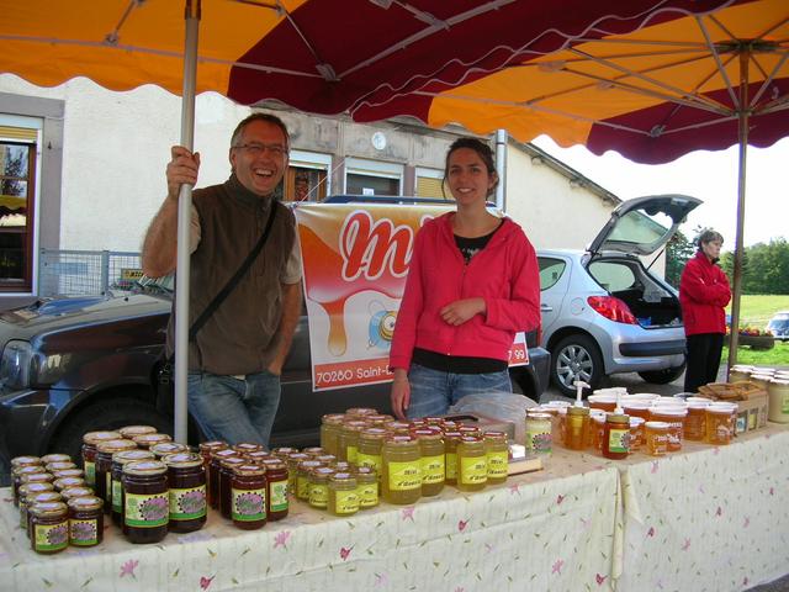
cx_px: 394
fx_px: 798
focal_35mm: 35
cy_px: 296
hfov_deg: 52.6
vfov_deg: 40.7
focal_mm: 5.8
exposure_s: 1/115
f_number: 2.8
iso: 50
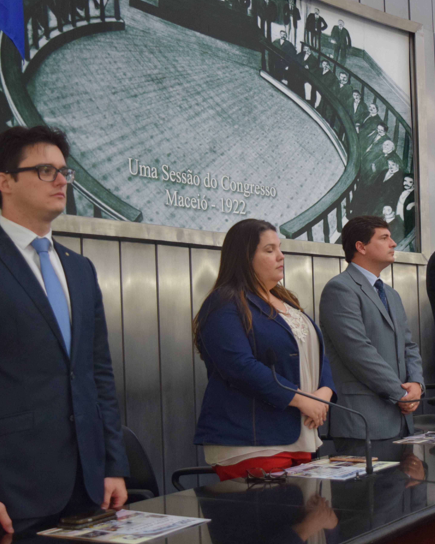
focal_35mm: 56
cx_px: 353
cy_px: 292
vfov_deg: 33.6
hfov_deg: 26.6
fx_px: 901
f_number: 4
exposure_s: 1/60
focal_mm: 24
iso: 1600
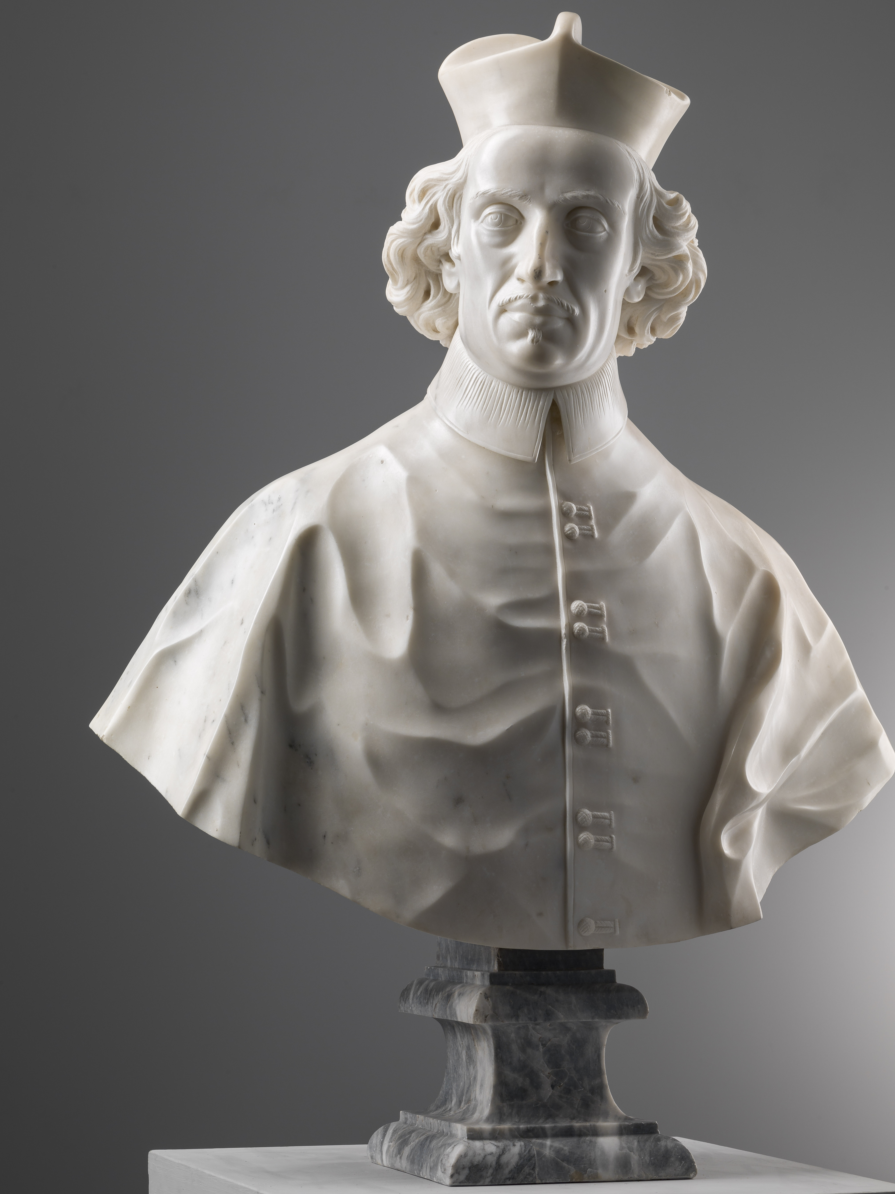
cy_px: 586
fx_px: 3447
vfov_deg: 19.6
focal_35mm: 100
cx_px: 515
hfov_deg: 14.8
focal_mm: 120
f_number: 16
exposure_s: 2
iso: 50
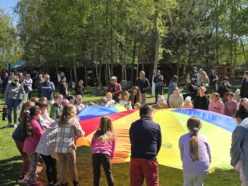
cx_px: 124
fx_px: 315
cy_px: 80
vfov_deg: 32.8
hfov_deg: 42.9
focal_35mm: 44
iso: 12
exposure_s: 1/568
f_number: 1.7
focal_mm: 6.3
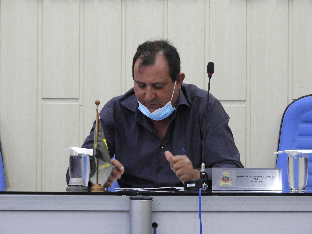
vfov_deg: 6.8
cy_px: 117
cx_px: 156
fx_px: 1983
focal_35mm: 220
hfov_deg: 9.0
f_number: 5.3
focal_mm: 39.4
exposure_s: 1/15
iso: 640
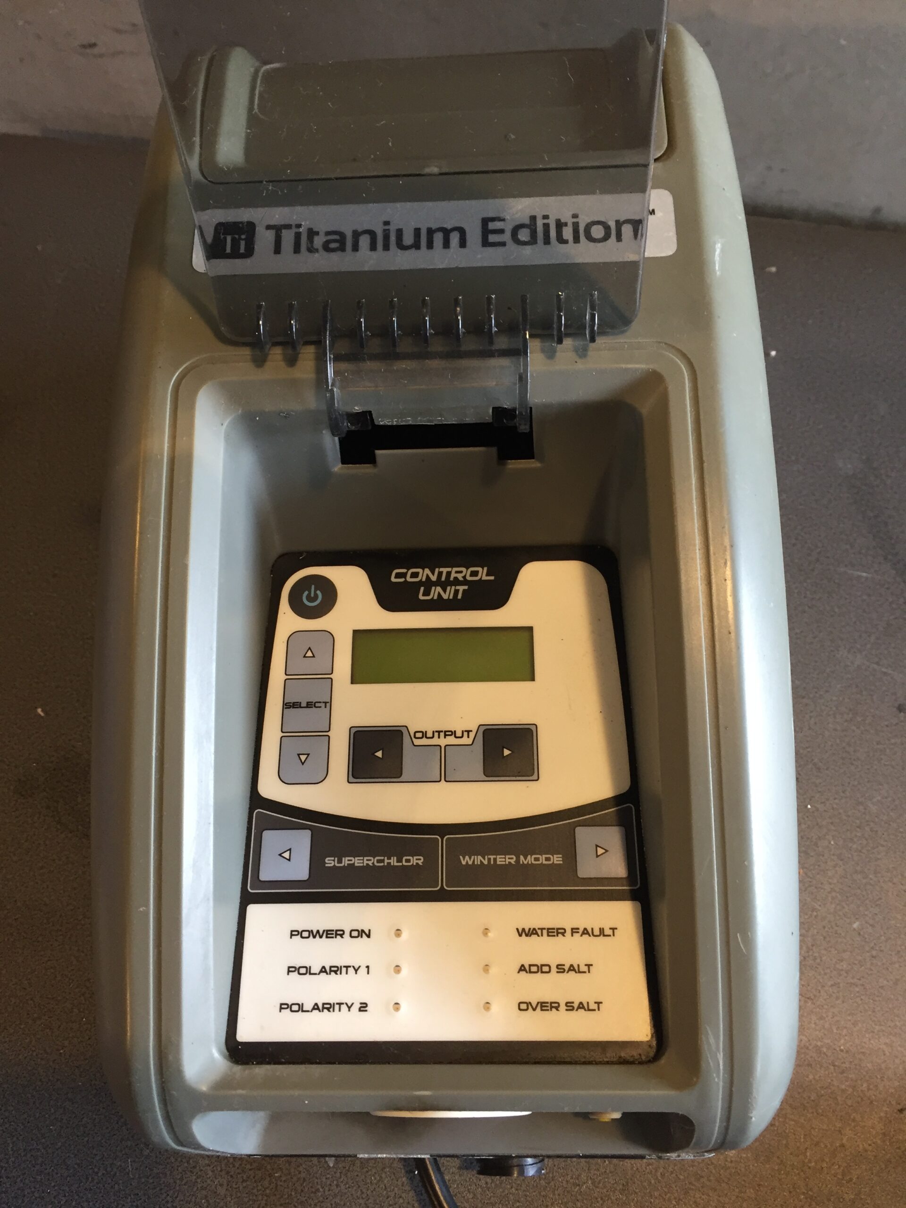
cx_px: 453
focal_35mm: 29
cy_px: 604
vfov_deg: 61.7
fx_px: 1012
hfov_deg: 48.2
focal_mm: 4.15
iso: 125
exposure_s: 1/33
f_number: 2.2
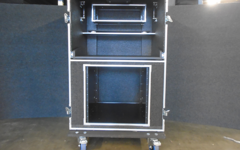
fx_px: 183
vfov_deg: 44.5
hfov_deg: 66.5
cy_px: 67
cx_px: 120
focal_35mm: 28
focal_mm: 4.6
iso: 640
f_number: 3.2
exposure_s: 1/4
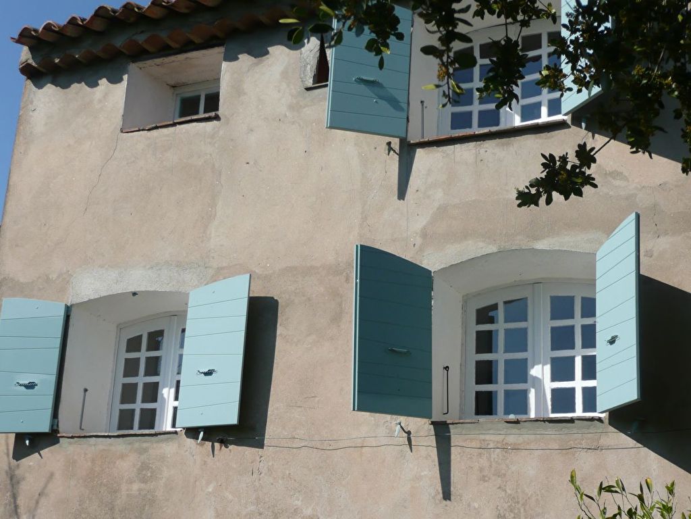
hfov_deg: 34.9
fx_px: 1098
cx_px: 346
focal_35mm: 55
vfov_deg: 26.6
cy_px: 260
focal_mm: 9.1
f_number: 4.3
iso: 100
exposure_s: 1/800
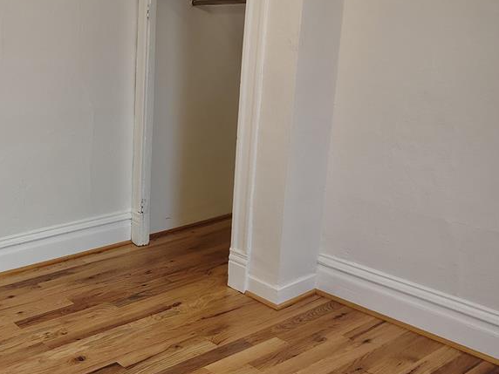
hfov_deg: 40.9
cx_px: 61
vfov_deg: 33.5
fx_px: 620
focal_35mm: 43
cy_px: 157
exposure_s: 1/120
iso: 696
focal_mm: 5.56
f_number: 1.8
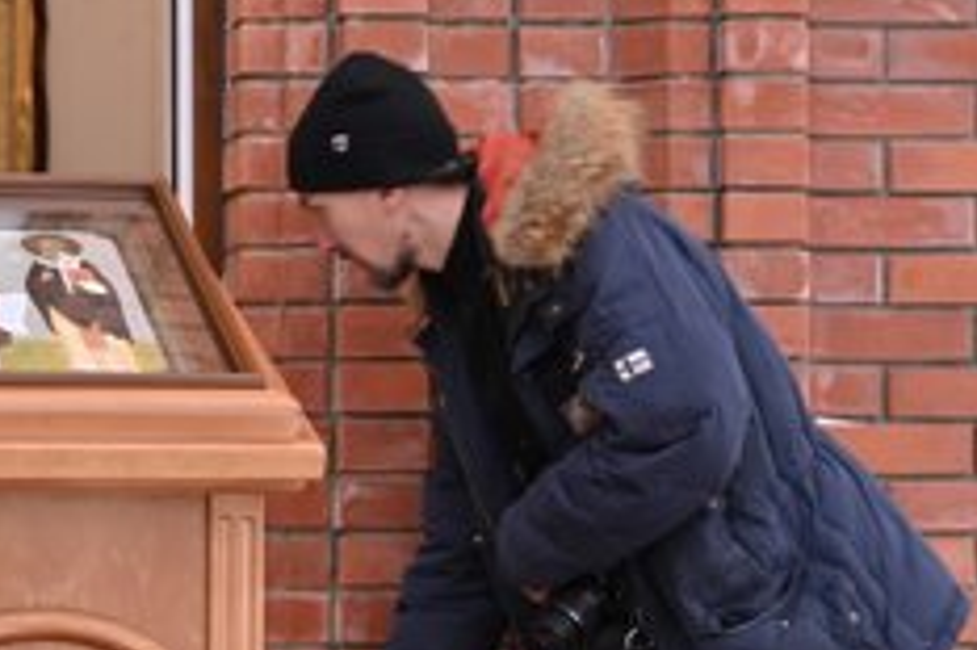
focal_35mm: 140
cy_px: 560
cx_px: -235
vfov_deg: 9.7
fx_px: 3797
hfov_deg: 14.2
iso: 100
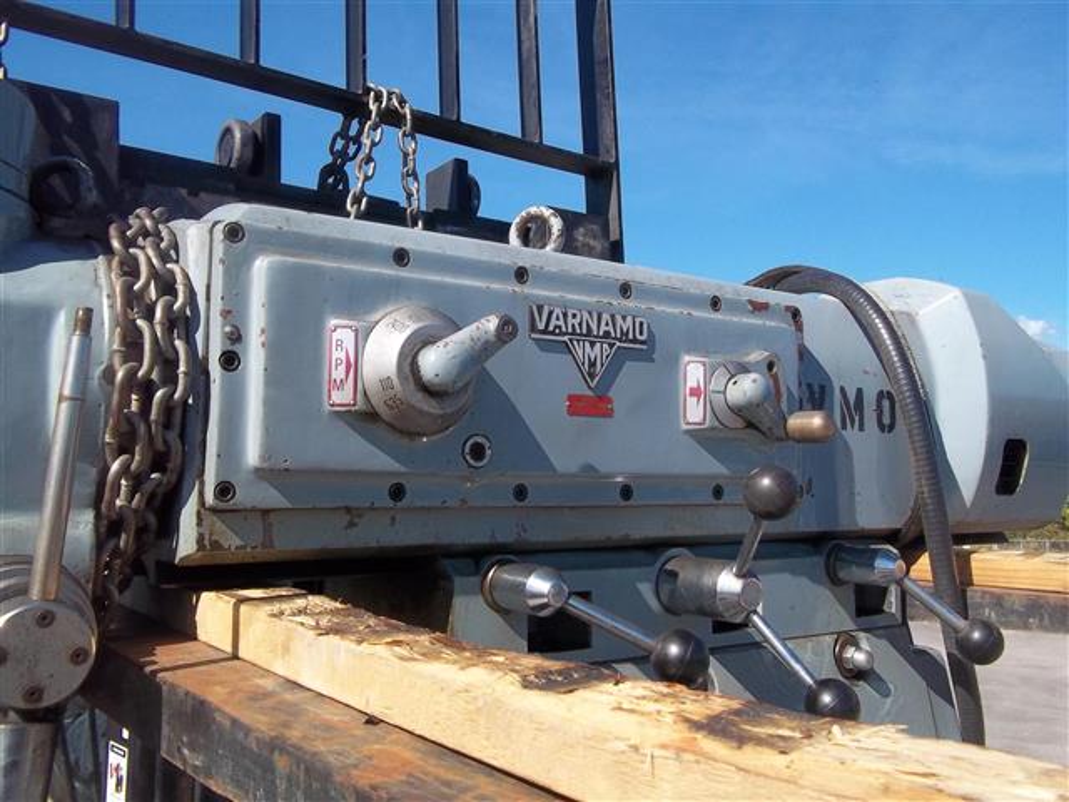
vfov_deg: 44.2
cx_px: 534
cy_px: 401
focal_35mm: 32
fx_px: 988
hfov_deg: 56.8
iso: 80
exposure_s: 1/320
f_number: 5.5
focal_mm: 5.7
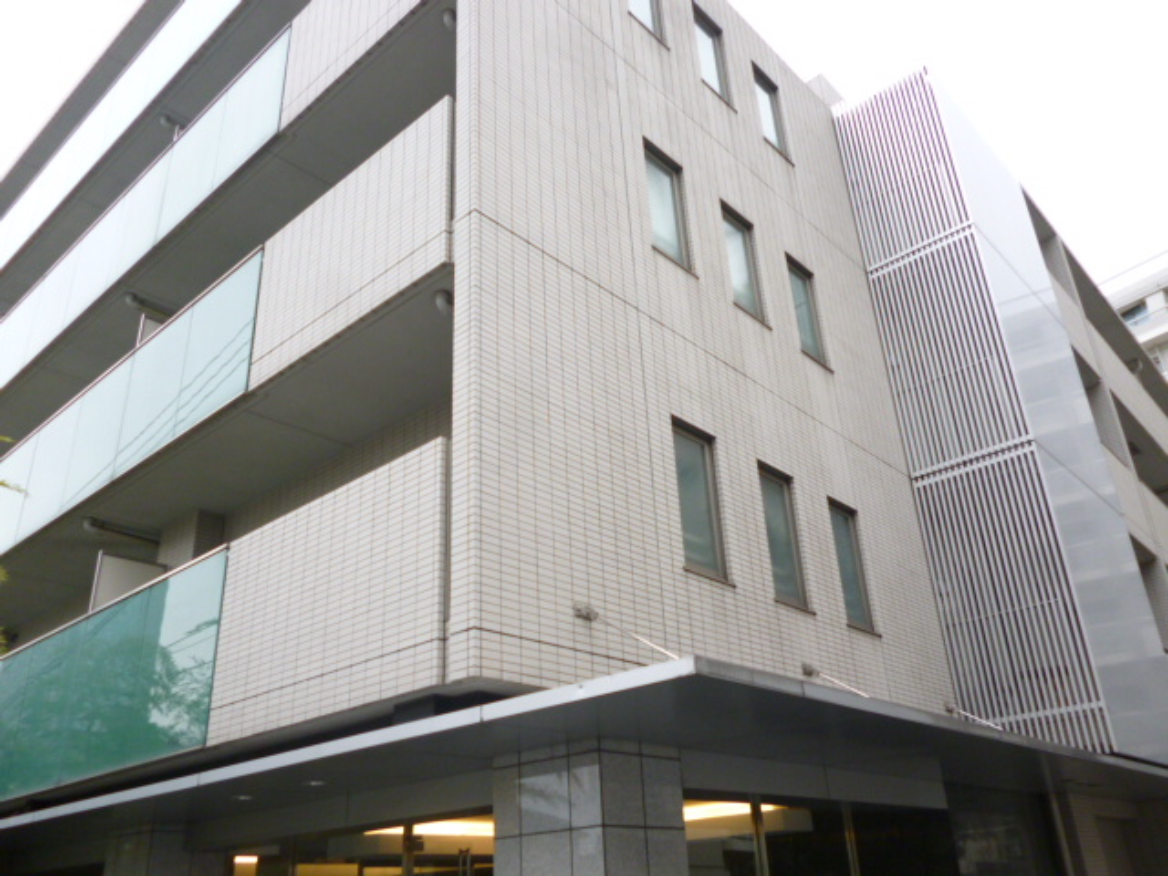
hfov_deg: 63.4
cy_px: 438
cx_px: 584
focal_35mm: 28
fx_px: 945
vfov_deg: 49.7
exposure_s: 1/60
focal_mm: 5
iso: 200
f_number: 3.1
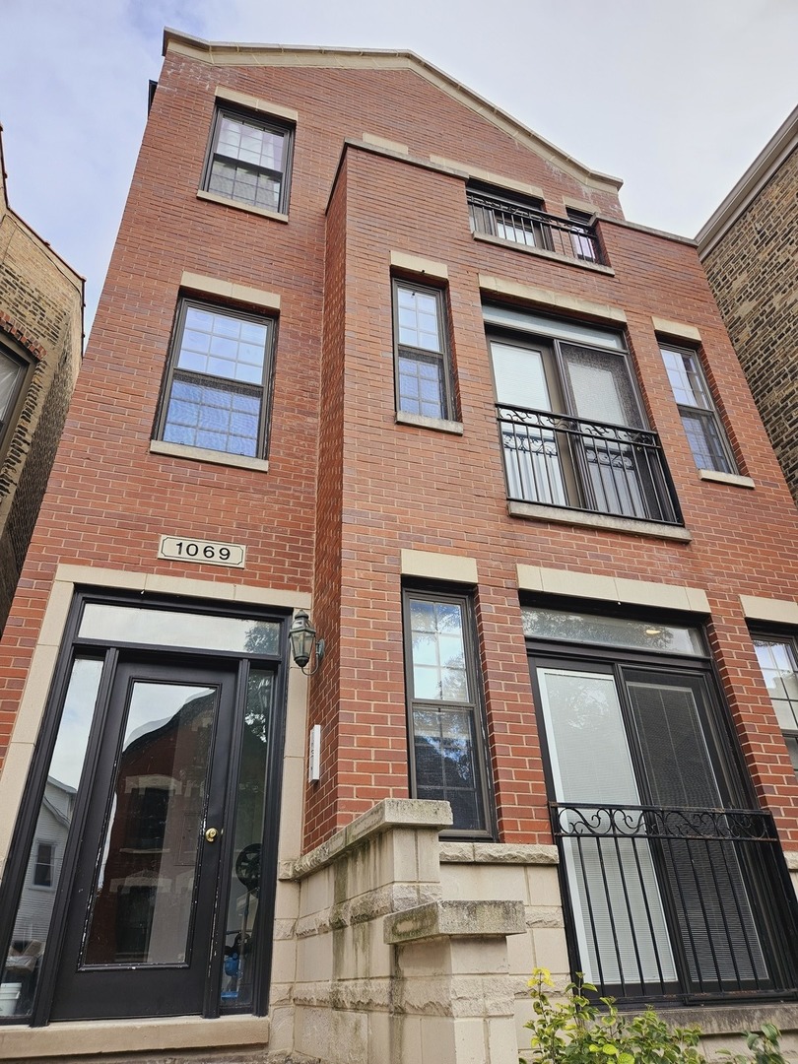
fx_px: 707
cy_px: 532
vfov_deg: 73.9
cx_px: 399
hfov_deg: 58.9
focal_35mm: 23
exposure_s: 1/467
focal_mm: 5.4
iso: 40
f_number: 1.8
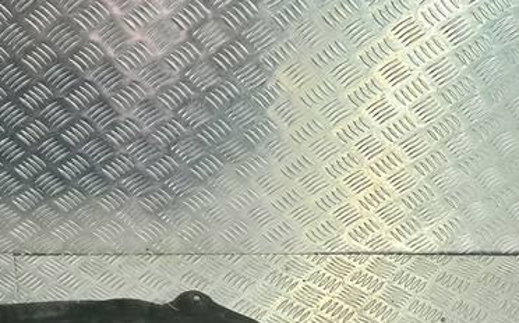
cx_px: -110
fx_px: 1032
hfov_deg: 25.3
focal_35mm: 73
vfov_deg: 17.8
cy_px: 220
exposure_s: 1/50
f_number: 1.8
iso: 80
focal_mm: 4.6
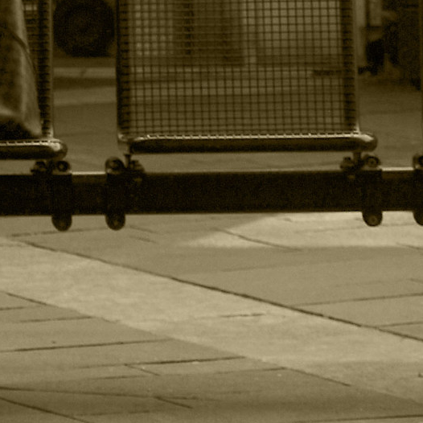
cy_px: 23
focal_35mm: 408
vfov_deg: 4.3
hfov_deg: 4.3
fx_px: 5641
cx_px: -211
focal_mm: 70
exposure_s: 1/200
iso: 100
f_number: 4.5
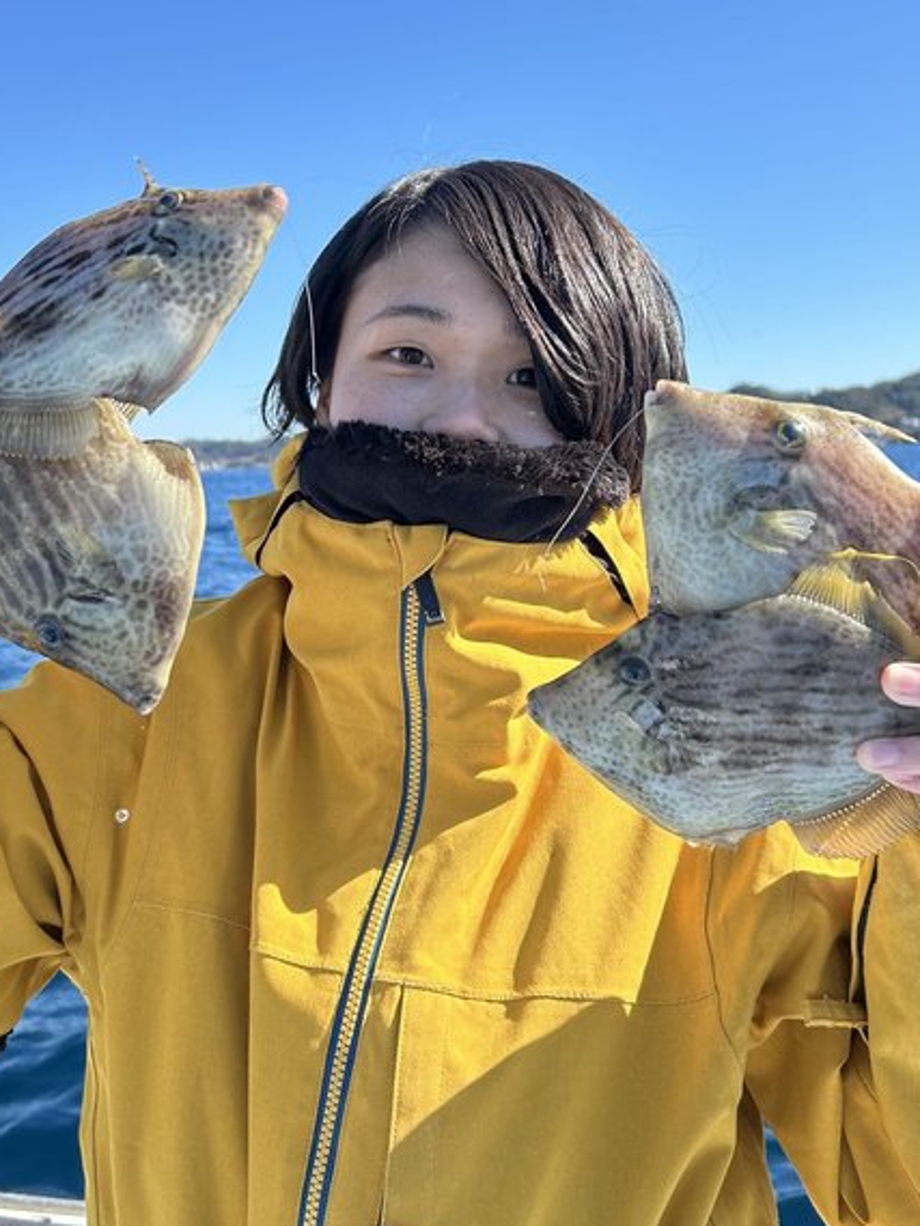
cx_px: 420
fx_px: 1382
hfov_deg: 36.8
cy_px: 506
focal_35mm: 39
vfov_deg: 47.6
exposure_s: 1/1621
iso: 50
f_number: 1.5
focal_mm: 5.7
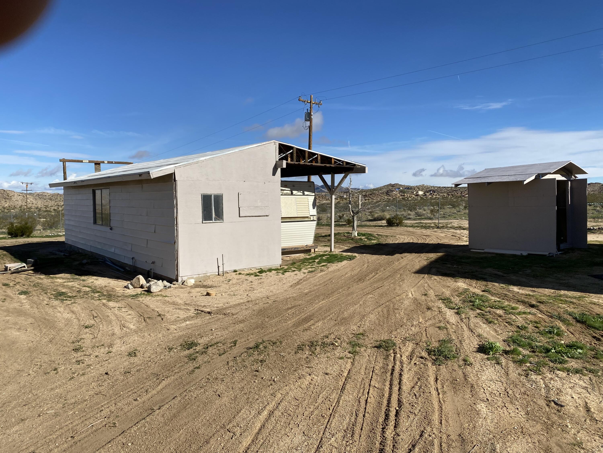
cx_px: 302
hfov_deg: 67.3
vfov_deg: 53.1
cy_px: 226
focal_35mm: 26
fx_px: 453
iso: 32
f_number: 1.8
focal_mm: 4.25
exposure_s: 1/4444
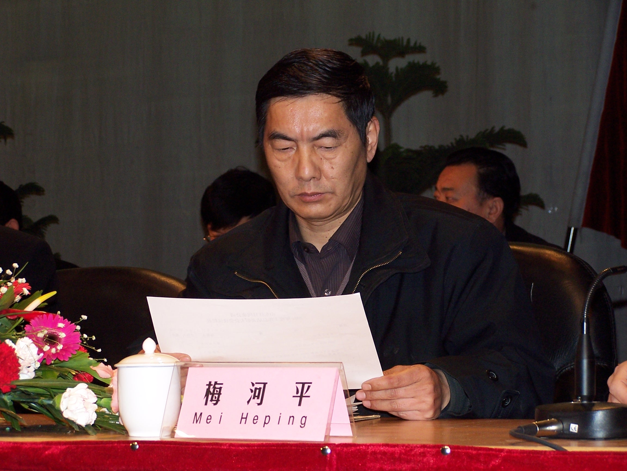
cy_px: 236
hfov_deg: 15.4
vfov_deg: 11.6
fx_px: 2318
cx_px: 314
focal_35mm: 128
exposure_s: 1/90
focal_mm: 21.2
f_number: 3.2
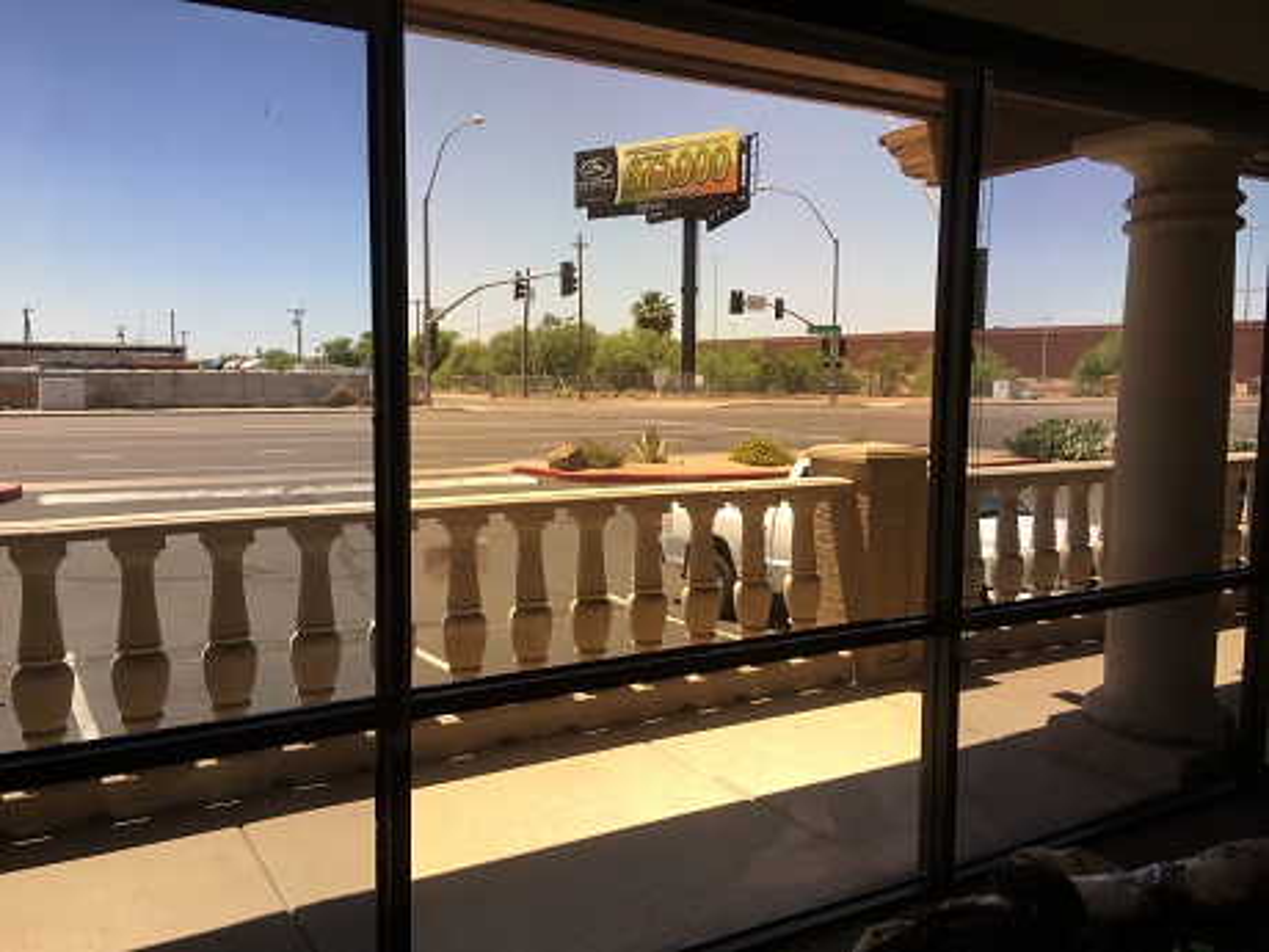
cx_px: 634
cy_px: 476
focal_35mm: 29
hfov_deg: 61.7
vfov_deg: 48.2
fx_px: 1063
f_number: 2.2
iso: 25
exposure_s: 1/146
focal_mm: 4.15
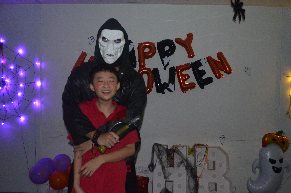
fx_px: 290
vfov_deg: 36.7
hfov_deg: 53.2
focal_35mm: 36
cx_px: 146
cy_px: 96
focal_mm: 24
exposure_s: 1/60
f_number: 4
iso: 3200
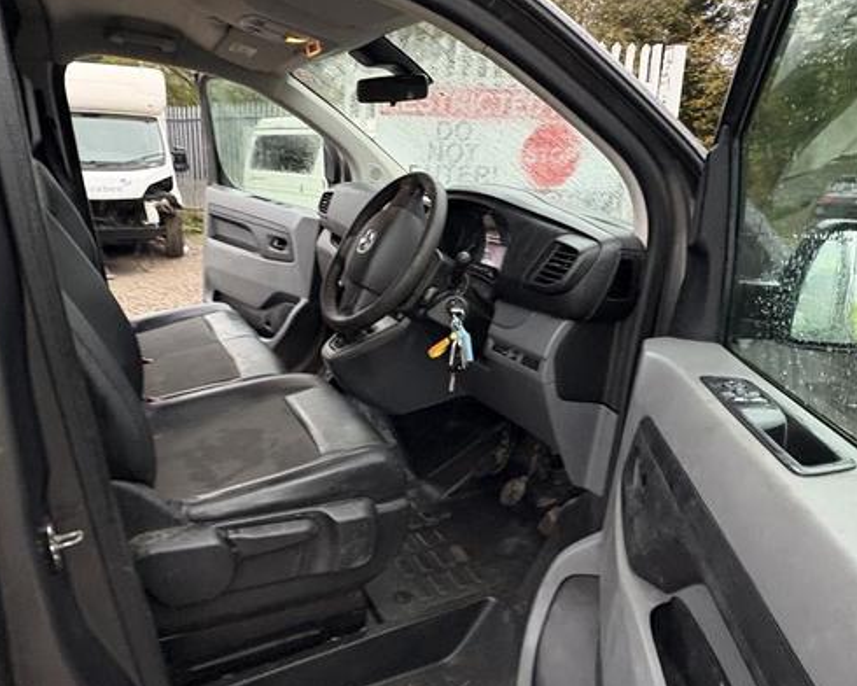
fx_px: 634
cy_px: 331
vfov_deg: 56.8
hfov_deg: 68.1
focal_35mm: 25
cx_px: 425
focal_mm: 2.22
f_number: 2.2
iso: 500
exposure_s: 1/60
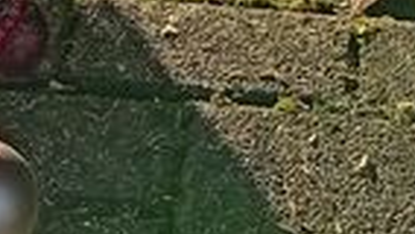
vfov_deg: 4.9
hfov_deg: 10.2
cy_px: -872
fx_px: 2323
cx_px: 313
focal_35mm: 211
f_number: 1.8
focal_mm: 3.84
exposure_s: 1/656
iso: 51
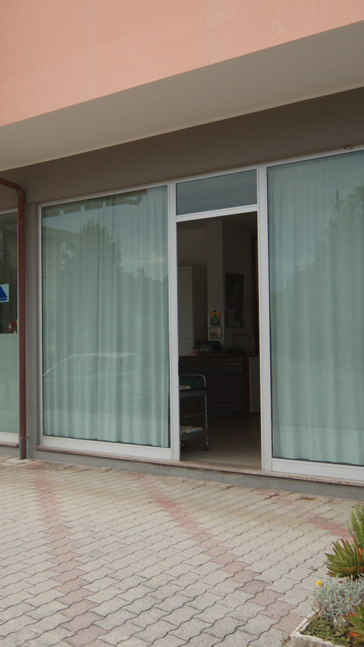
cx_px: 68
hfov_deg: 28.5
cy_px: 320
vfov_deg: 49.6
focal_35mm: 41
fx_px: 700
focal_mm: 17
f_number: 5.3
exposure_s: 1/500
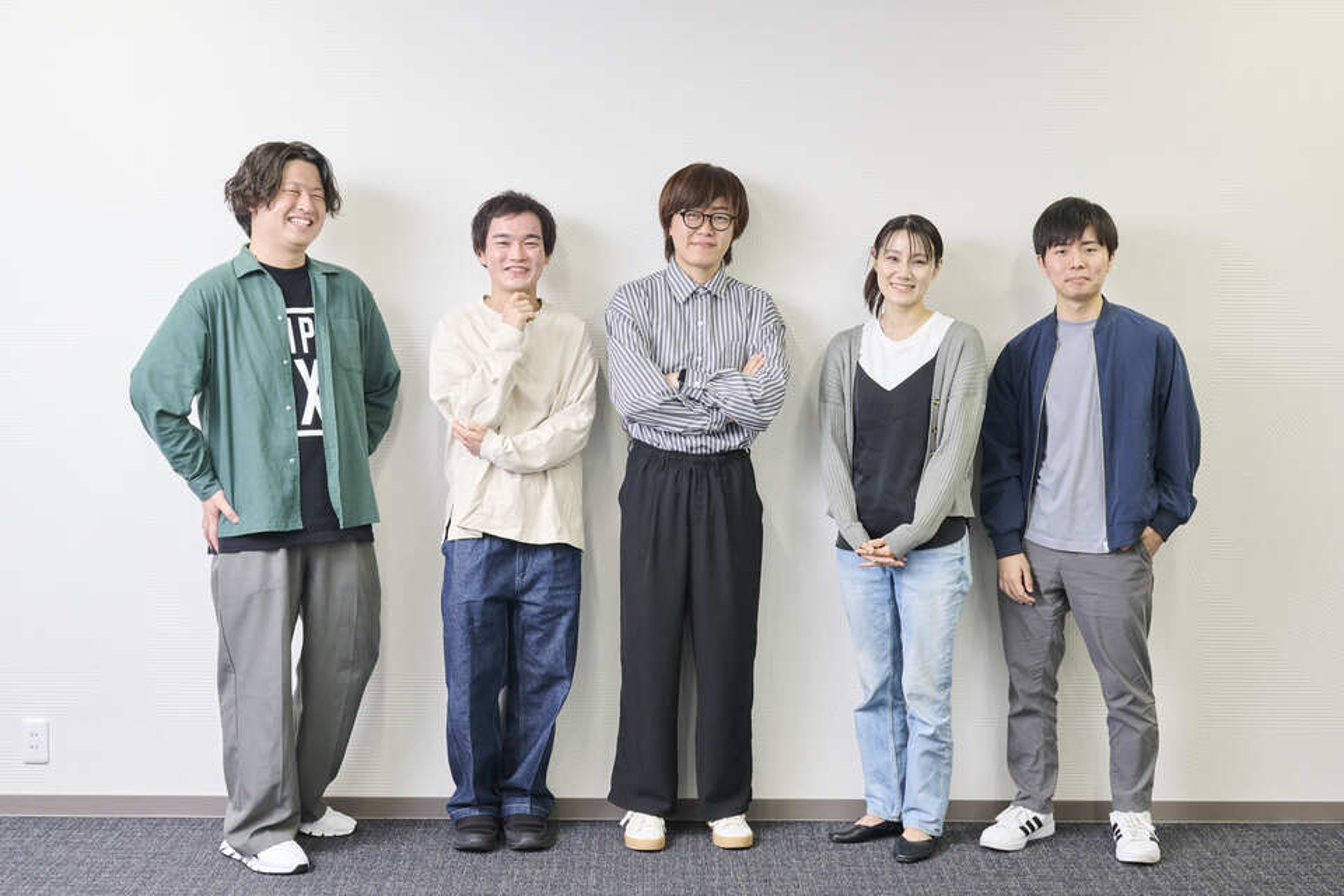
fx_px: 1867
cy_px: 448
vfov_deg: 27.0
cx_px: 672
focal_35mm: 50
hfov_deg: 39.6
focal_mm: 50
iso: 2500
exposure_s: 1/125
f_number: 8
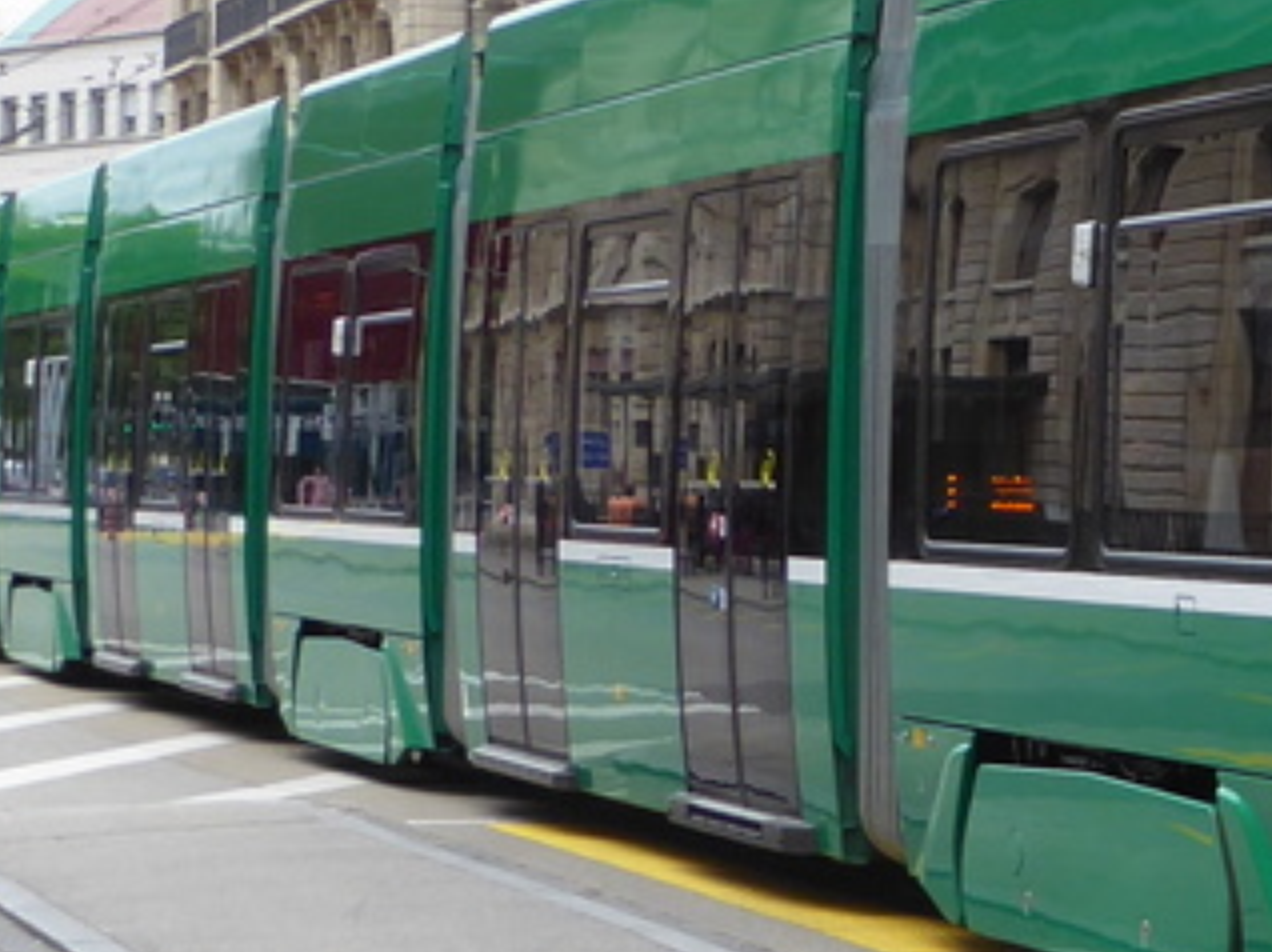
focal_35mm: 136
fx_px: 4994
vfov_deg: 10.9
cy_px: 312
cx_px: 1716
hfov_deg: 13.9
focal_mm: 6.3
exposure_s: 1/250
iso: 100
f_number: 3.7
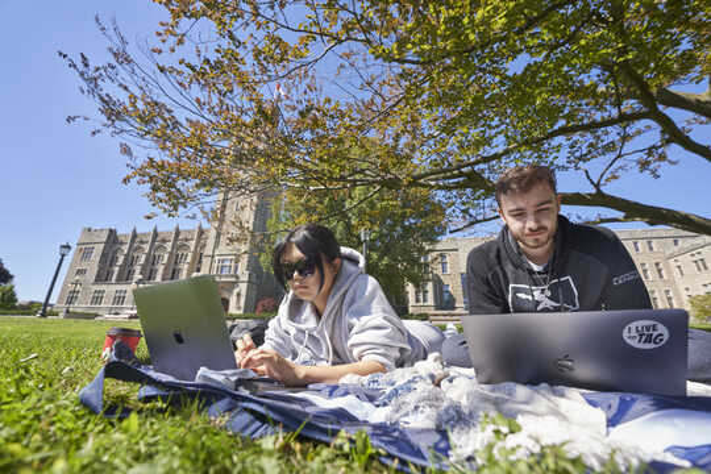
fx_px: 288
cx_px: 356
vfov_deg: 78.8
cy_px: 237
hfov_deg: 101.9
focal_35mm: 15
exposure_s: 1/320
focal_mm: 14.6
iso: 125
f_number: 4.5
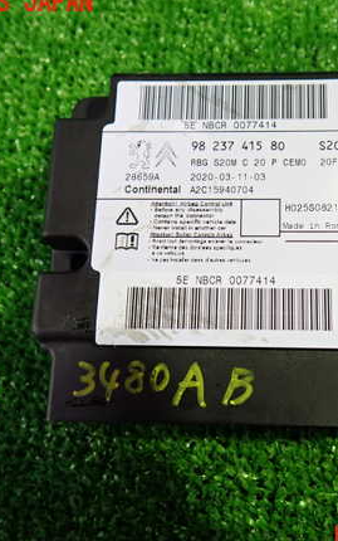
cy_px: 270
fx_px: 545
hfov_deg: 33.9
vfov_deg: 52.7
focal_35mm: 37
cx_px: 241
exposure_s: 1/30
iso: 320
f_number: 2
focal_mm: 4.5
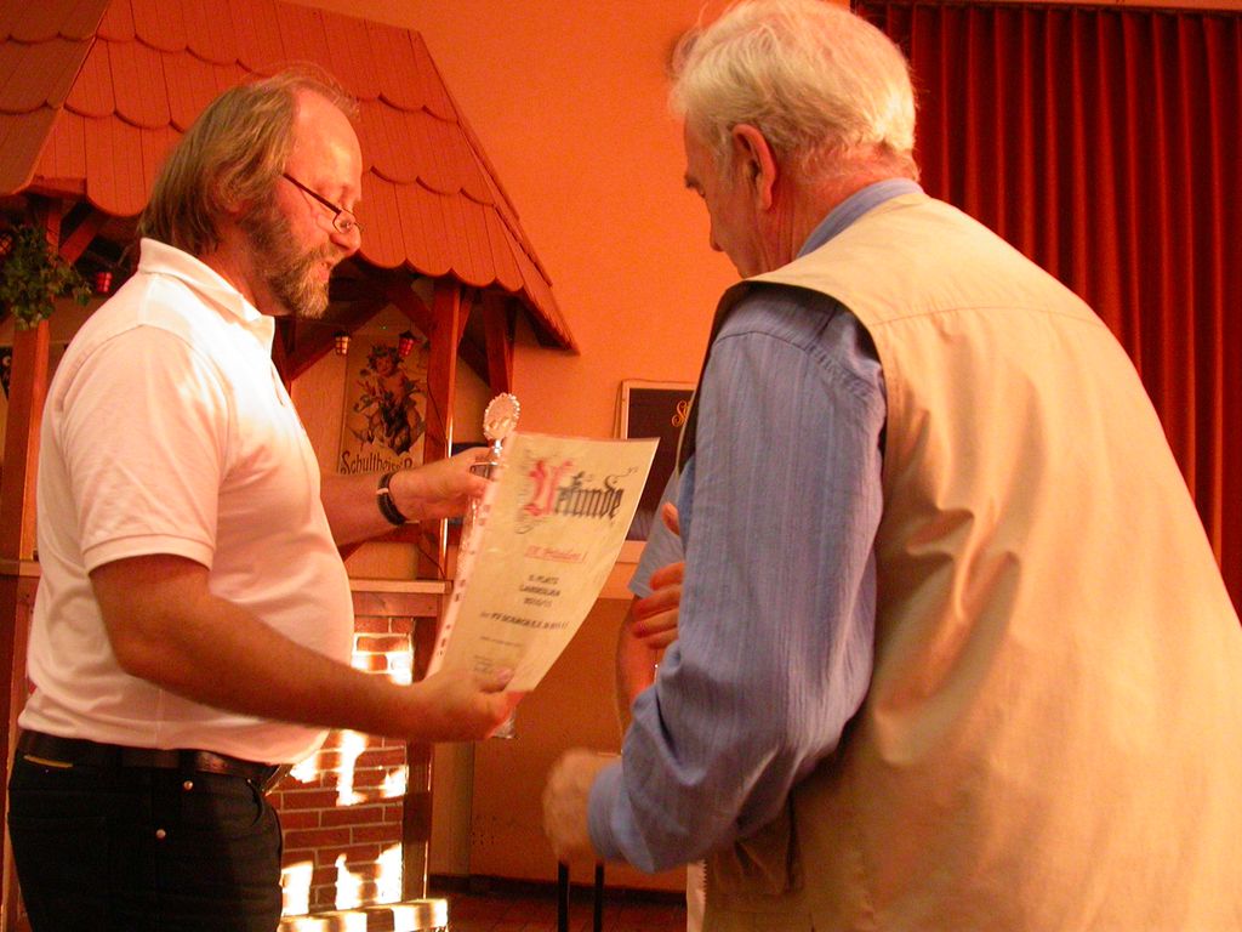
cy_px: 466
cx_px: 621
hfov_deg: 49.0
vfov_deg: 37.7
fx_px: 1363
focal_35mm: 38
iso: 400
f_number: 3
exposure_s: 1/71
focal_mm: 7.85
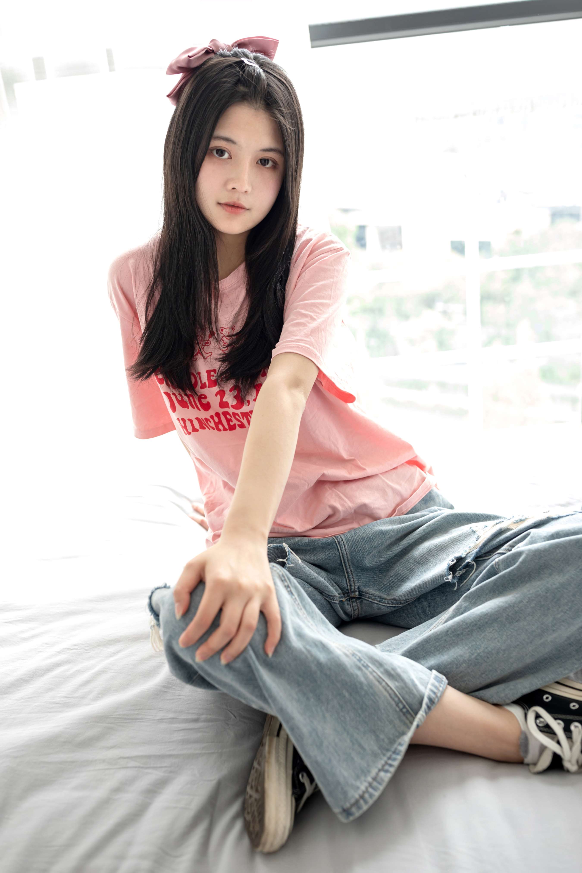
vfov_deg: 55.8
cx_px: 291
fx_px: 824
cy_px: 436
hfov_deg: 38.9
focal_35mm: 34
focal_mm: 35
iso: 500
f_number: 2.8
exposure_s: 1/200
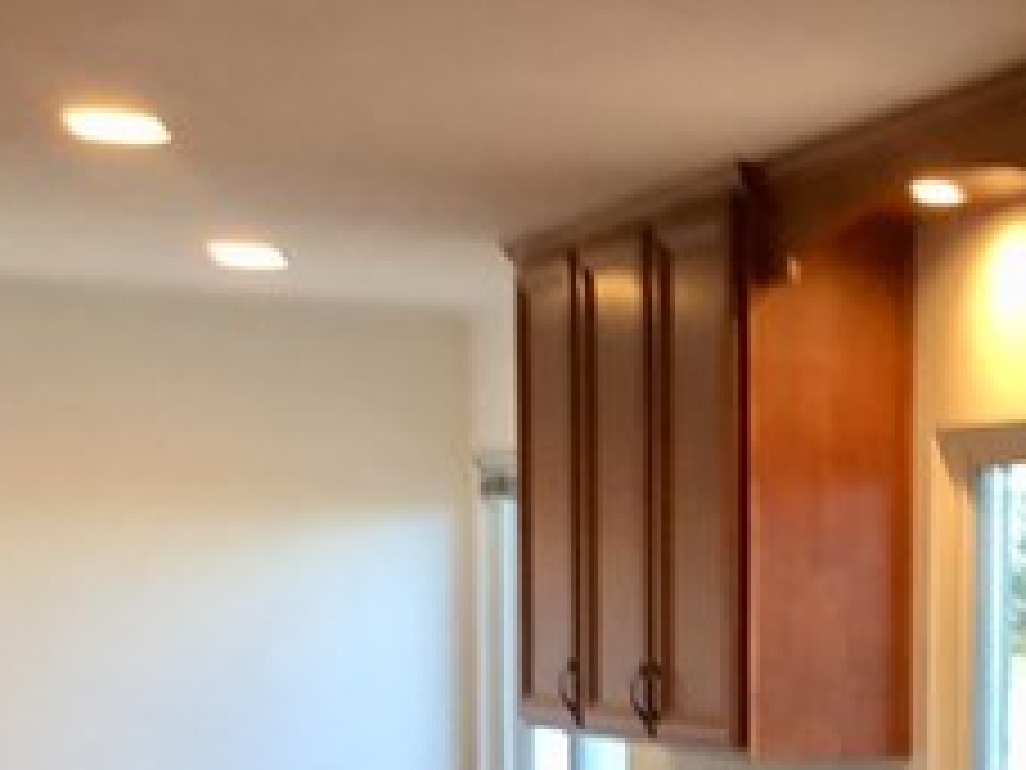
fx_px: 2579
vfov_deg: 16.6
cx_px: 1166
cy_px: 765
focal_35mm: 87
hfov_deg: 21.2
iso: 40
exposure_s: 1/30
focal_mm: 3.3
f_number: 2.4
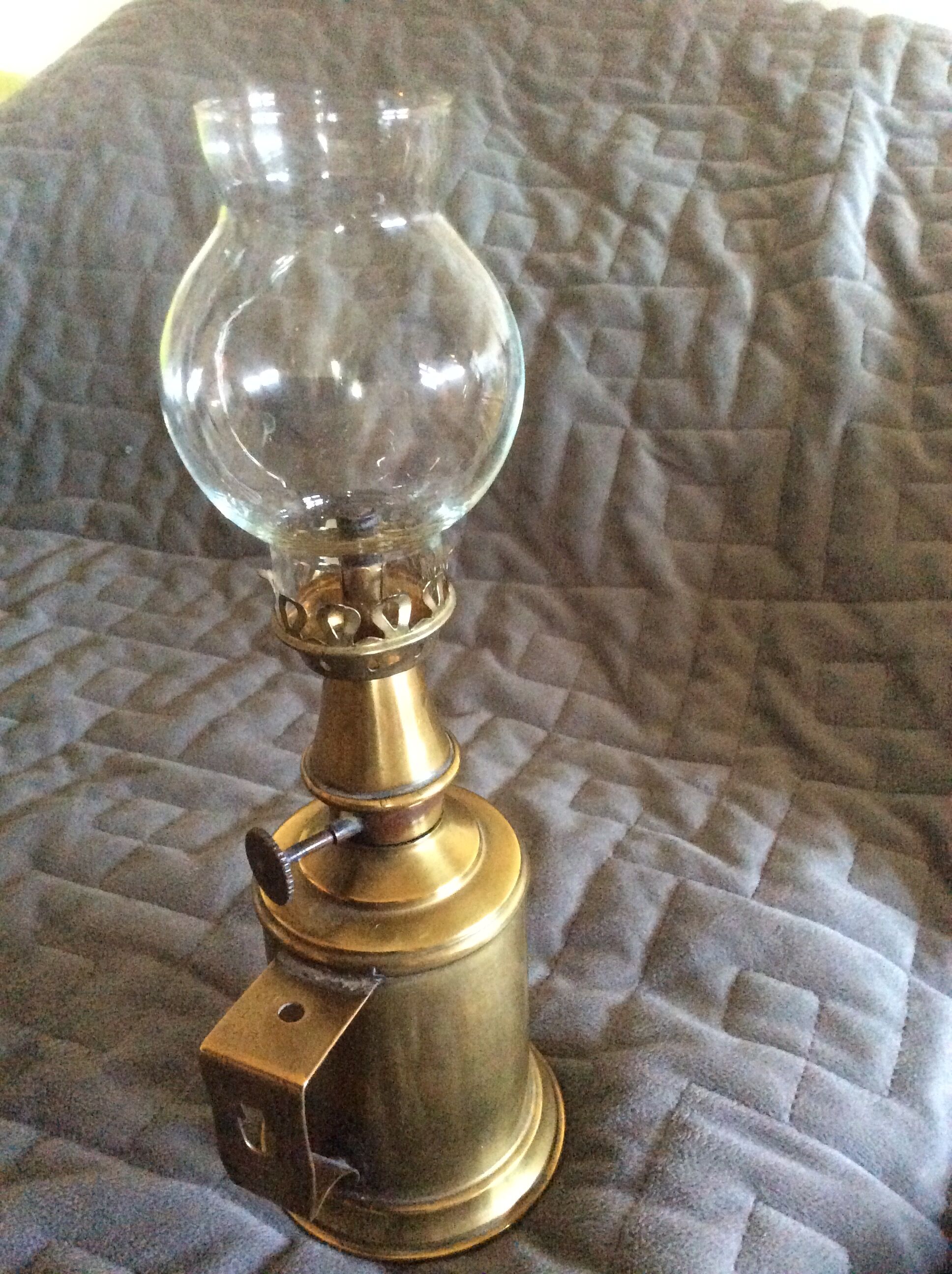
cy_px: 637
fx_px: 1177
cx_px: 476
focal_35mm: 32
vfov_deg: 56.9
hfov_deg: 44.1
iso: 640
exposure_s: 1/17
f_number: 2.4
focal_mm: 3.3
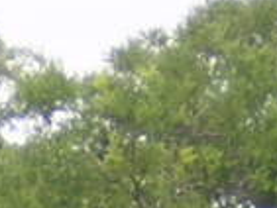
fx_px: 6295
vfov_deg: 1.9
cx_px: -169
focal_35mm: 786
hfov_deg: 2.5
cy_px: 604
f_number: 4.7
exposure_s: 1/190
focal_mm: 14.1
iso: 100
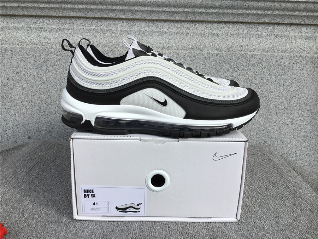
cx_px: 159
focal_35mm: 31
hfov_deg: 58.4
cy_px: 120
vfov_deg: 45.4
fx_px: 285
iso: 25
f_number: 2.4
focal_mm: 3.3
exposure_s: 1/806
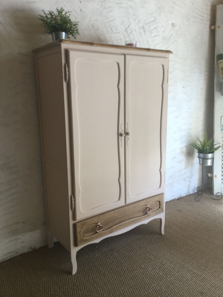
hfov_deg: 45.4
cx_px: 112
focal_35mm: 31
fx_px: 266
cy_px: 148
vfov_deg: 58.4
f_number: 2.4
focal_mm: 3.3
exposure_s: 1/33
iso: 25
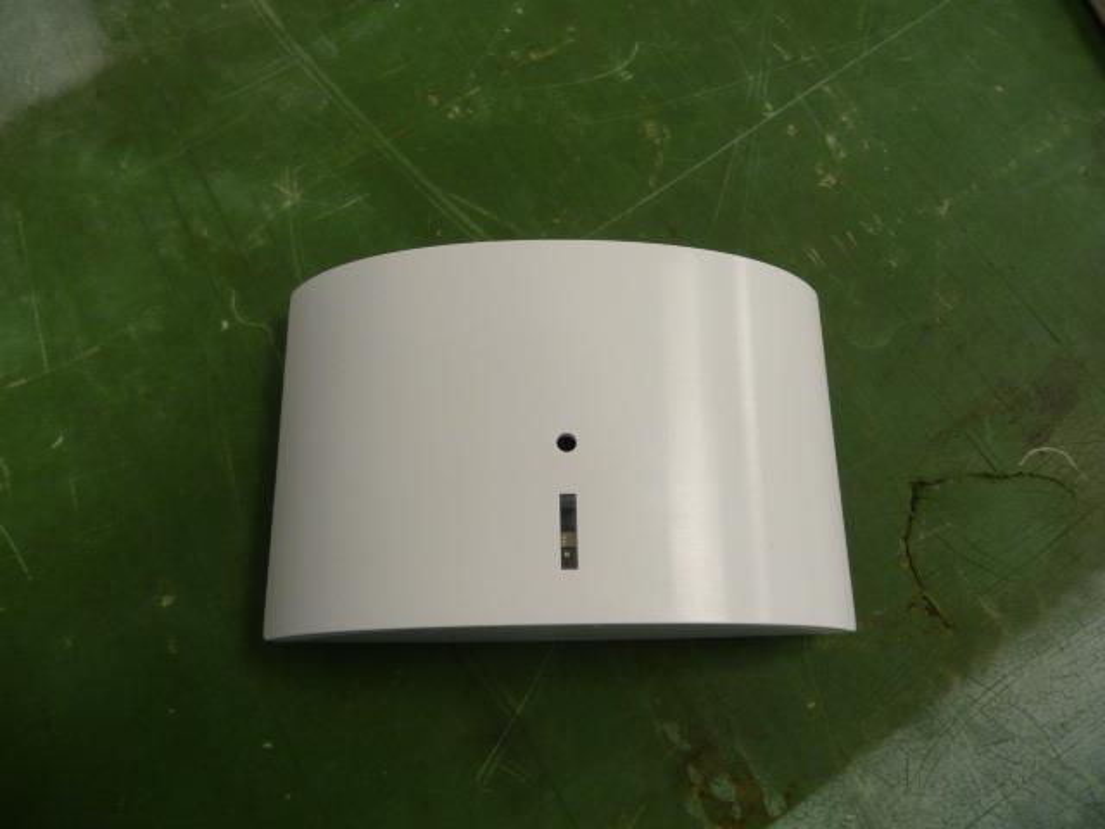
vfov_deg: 49.7
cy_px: 414
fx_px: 894
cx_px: 552
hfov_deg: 63.4
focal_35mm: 28
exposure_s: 1/30
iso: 160
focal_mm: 4.7
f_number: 3.3
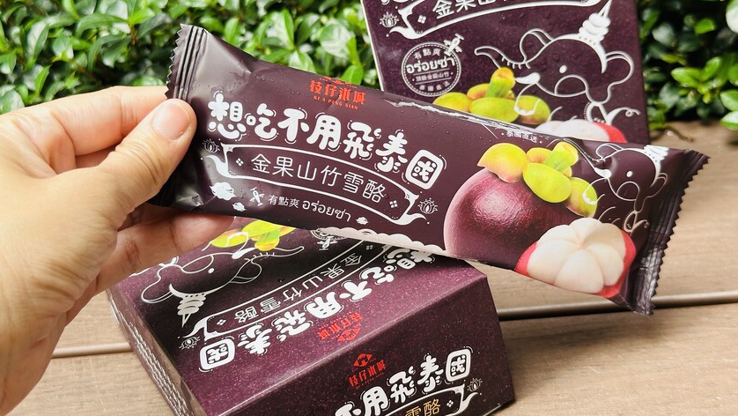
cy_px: 172
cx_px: 370
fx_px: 1037
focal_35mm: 53
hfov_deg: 39.2
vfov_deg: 22.6
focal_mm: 6.86
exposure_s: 1/67
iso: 80
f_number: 1.78
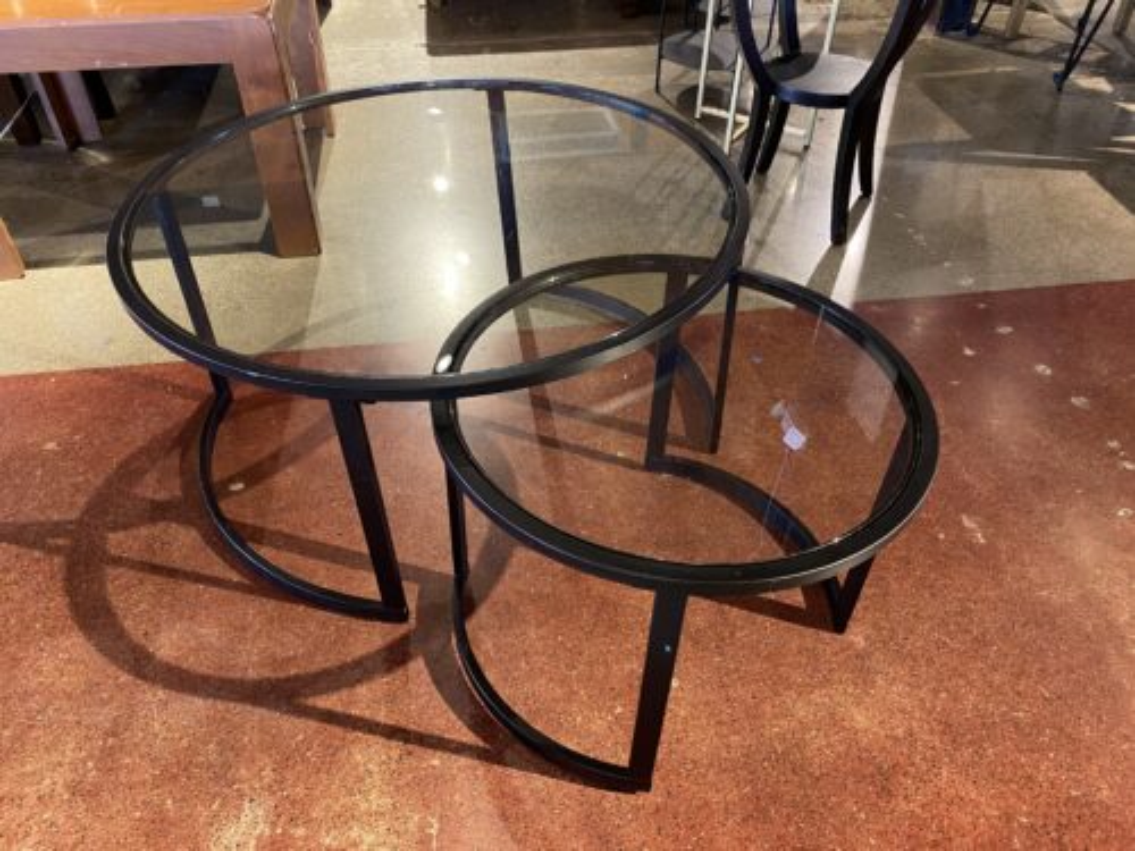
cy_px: 426
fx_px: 852
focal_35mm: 26
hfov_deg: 67.3
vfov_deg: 53.1
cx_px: 568
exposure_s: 1/40
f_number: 1.8
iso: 400
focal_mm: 4.25
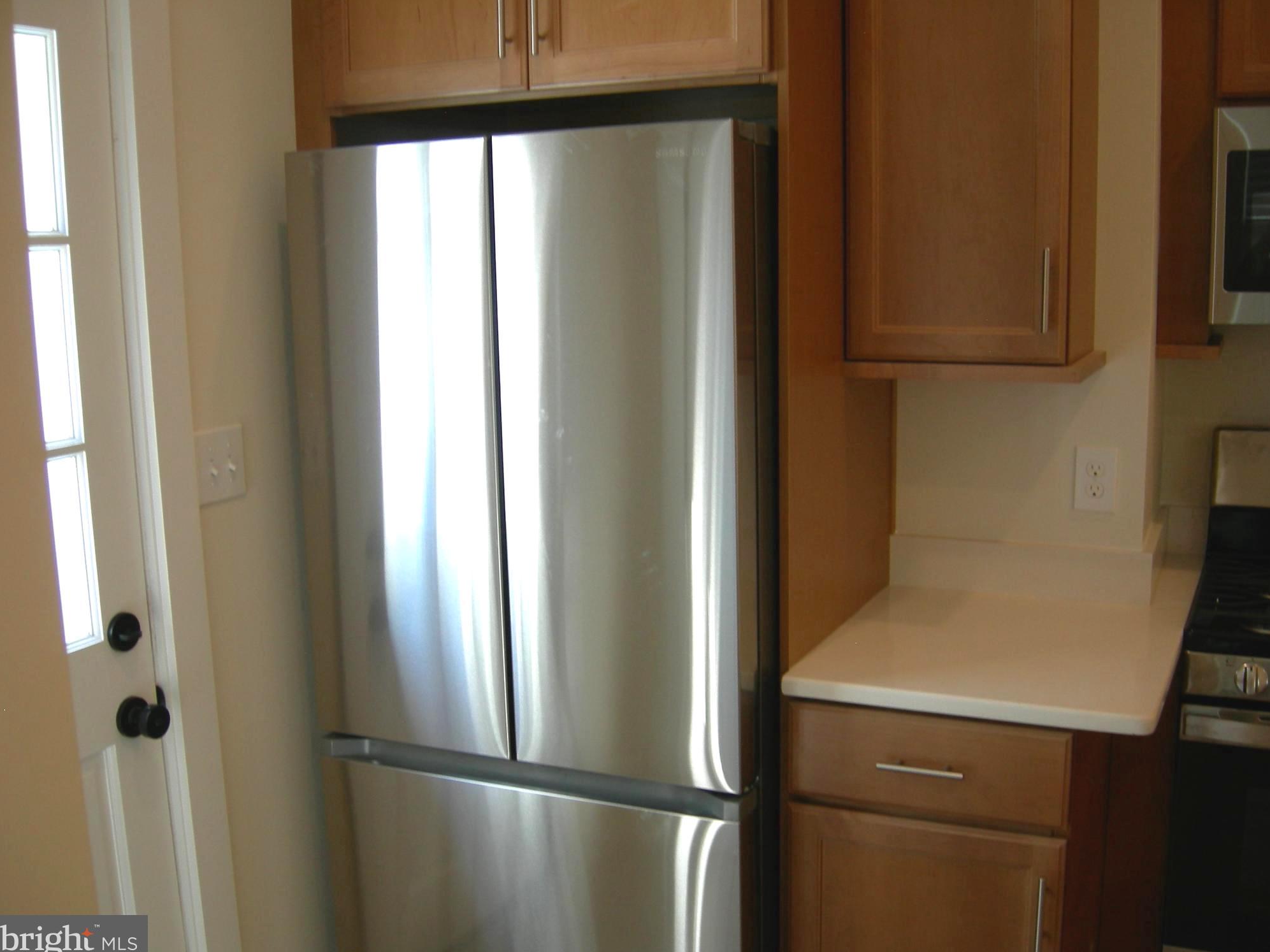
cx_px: 641
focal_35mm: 37
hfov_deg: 50.1
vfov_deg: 38.7
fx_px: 1357
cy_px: 478
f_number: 2.7
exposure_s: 1/49.6
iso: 64
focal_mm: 7.5
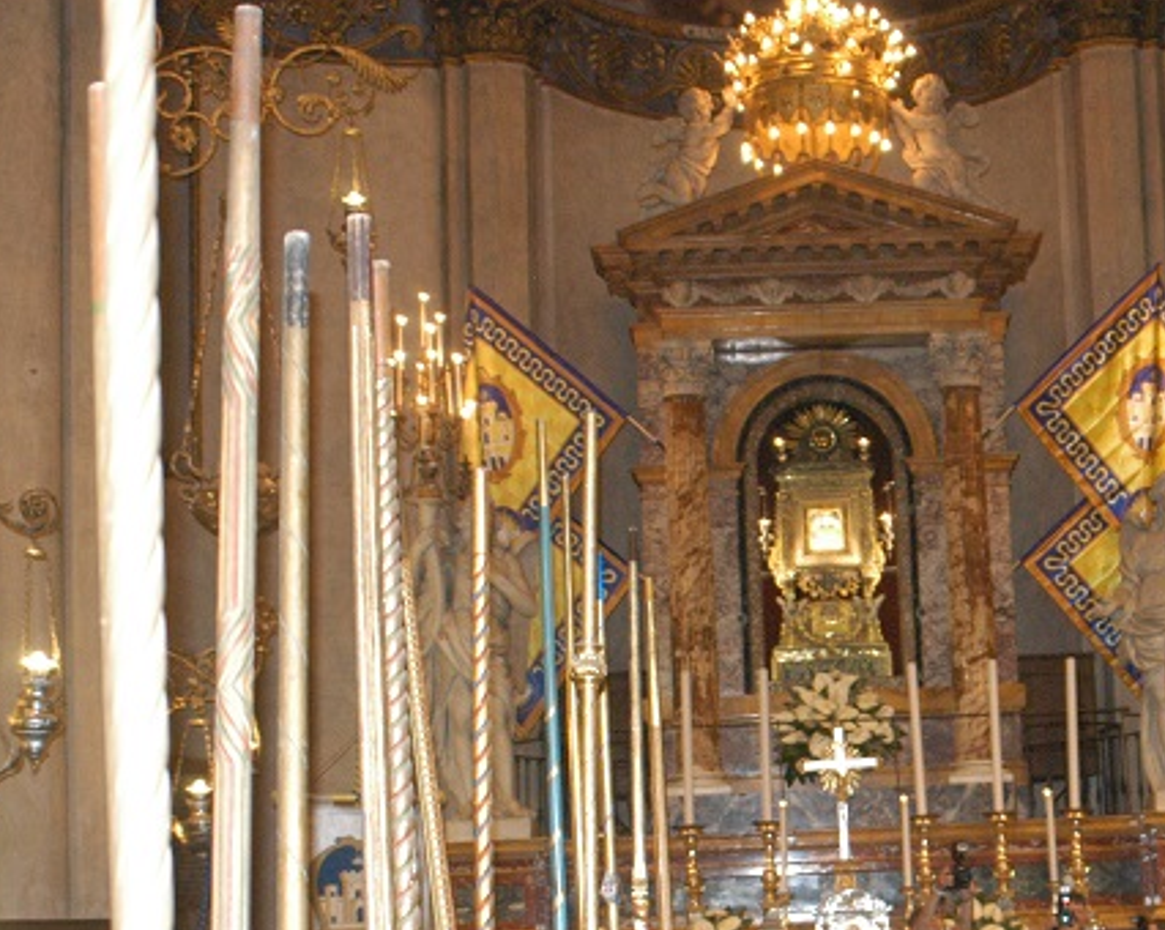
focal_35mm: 74
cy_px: 707
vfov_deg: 20.5
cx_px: 1009
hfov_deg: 25.1
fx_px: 2549
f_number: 3.5
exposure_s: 1/60
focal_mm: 28
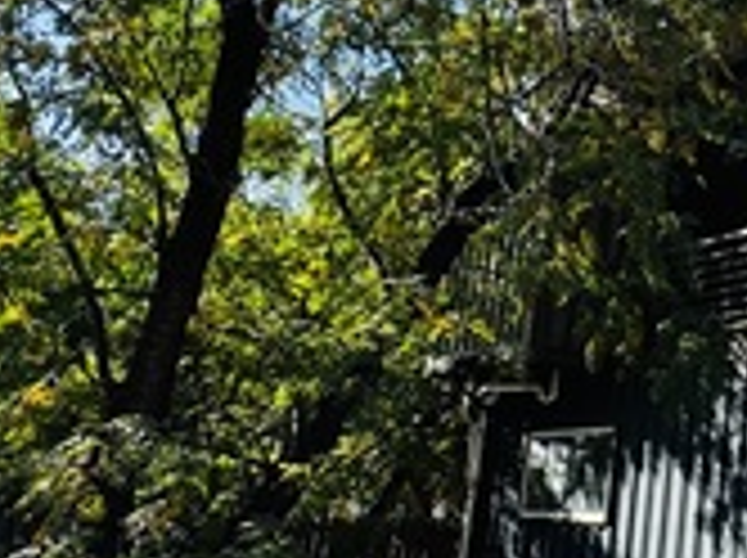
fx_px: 1164
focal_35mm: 54
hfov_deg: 30.3
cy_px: 135
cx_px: 896
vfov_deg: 26.6
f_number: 2.2
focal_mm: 2.22
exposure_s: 1/467
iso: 40
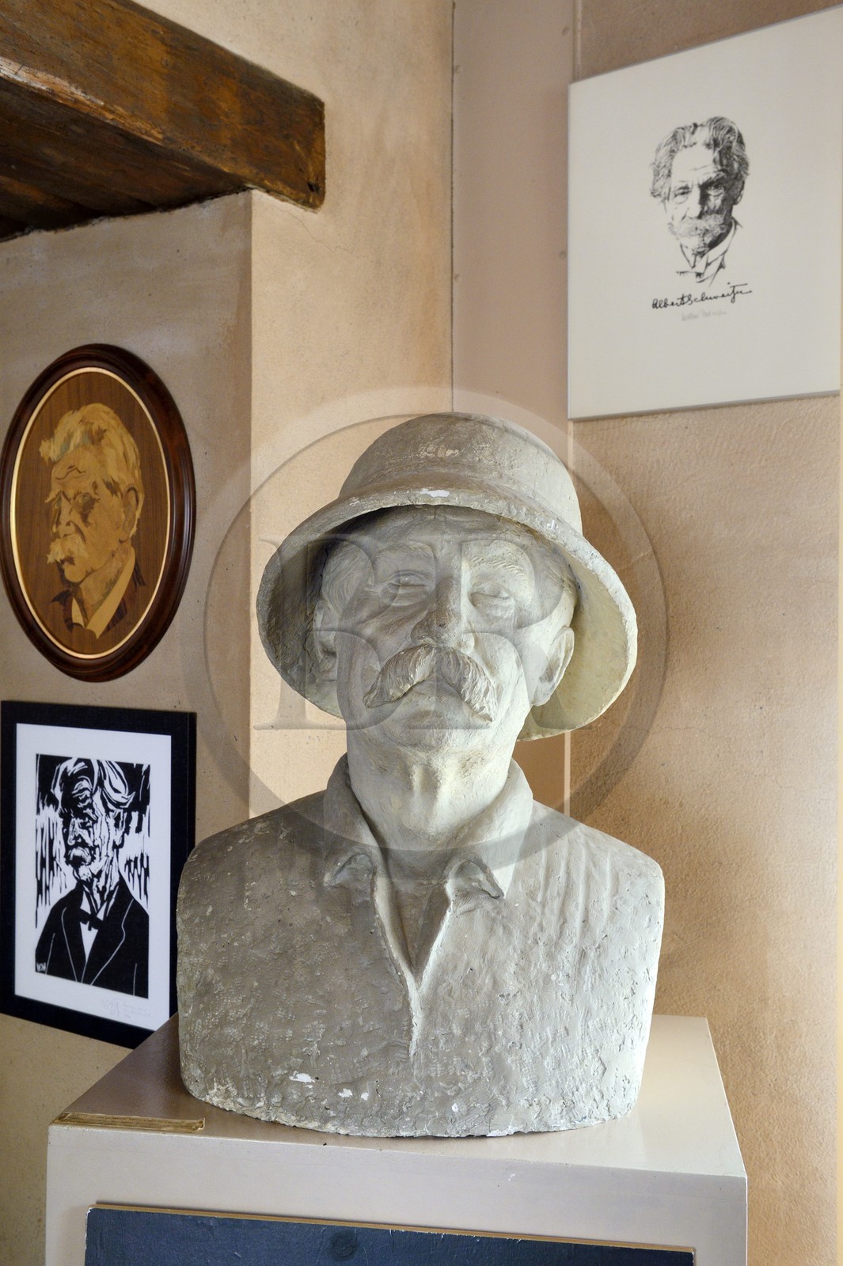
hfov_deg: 37.8
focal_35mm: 35
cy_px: 633
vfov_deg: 54.5
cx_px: 422
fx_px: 1231
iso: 1600
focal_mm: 35
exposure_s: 1/100
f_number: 6.3
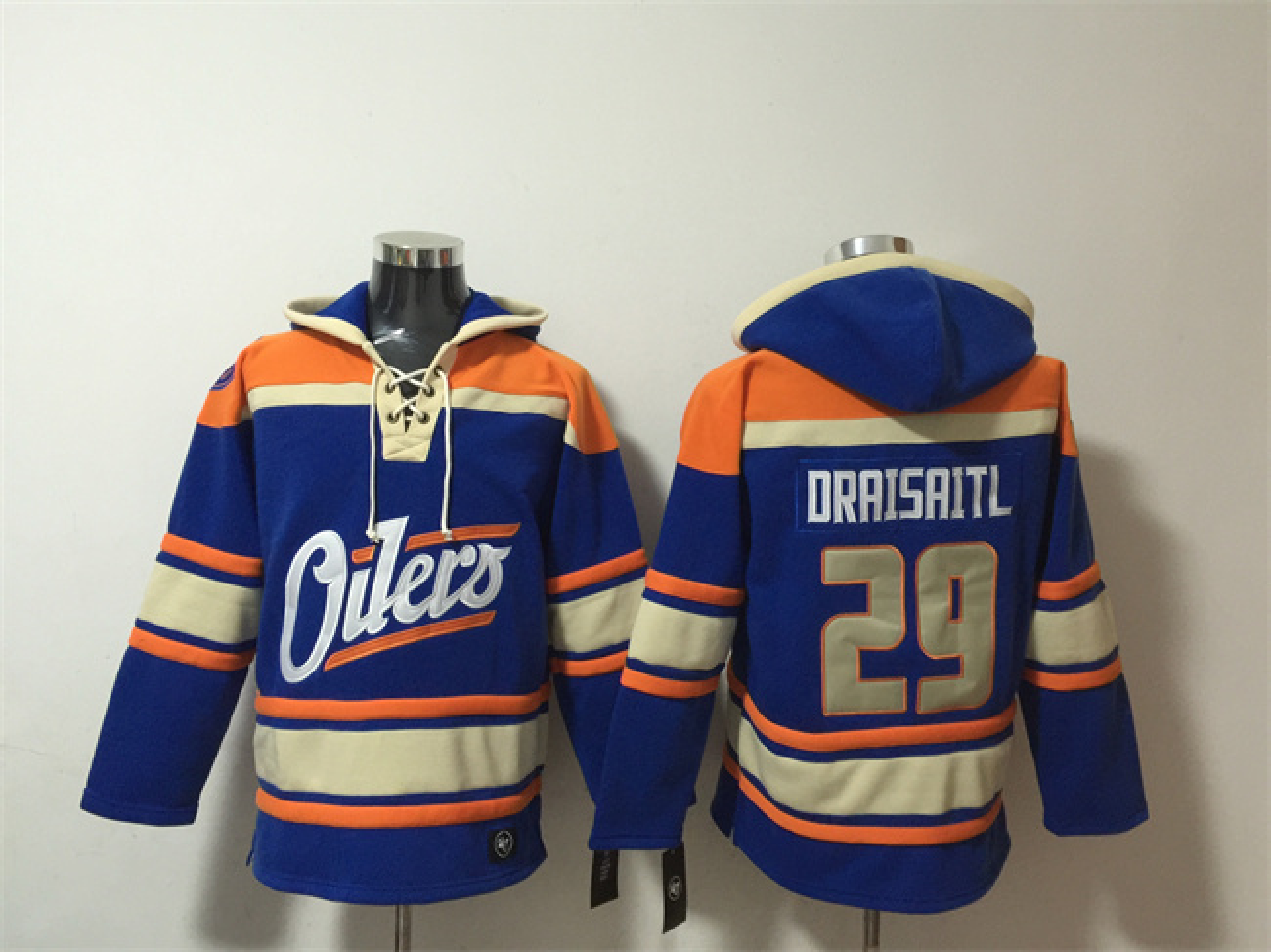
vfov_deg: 48.2
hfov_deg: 61.7
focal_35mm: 29
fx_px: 1064
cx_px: 636
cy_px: 476
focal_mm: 4.15
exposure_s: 1/10
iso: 125
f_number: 2.2
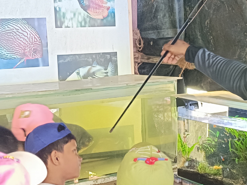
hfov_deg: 24.9
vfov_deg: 18.9
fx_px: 557
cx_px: 81
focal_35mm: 78
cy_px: 101
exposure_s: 1/25
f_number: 1.65
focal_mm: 6.14
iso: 1887
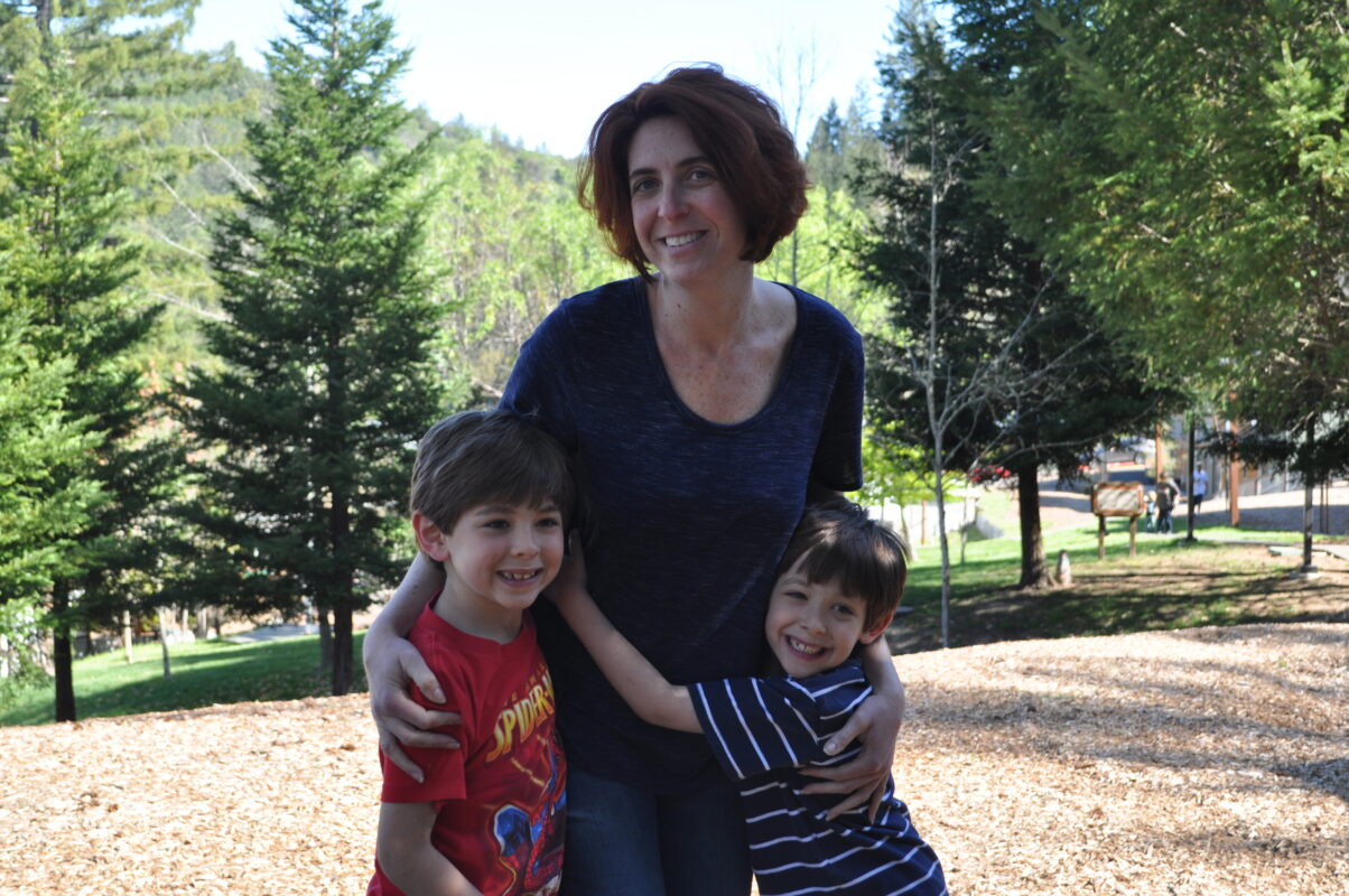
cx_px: 674
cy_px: 448
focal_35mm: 51
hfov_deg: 38.9
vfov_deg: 26.4
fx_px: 1909
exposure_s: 1/125
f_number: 5.6
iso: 200
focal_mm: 34
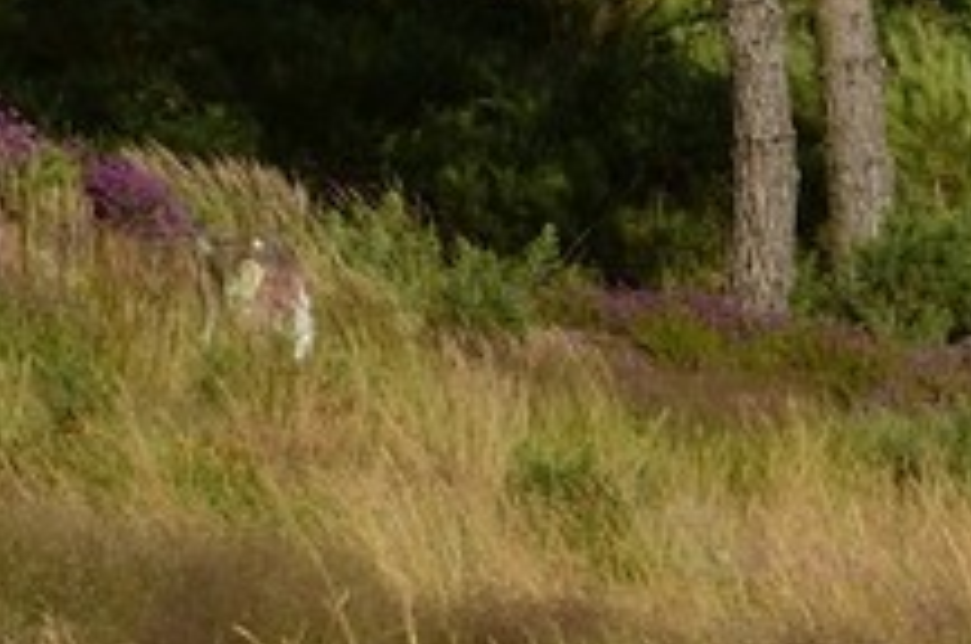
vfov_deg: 6.4
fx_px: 5763
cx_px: 3499
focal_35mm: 214
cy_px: 242
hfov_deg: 7.6
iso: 200
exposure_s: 1/160
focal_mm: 29
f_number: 16
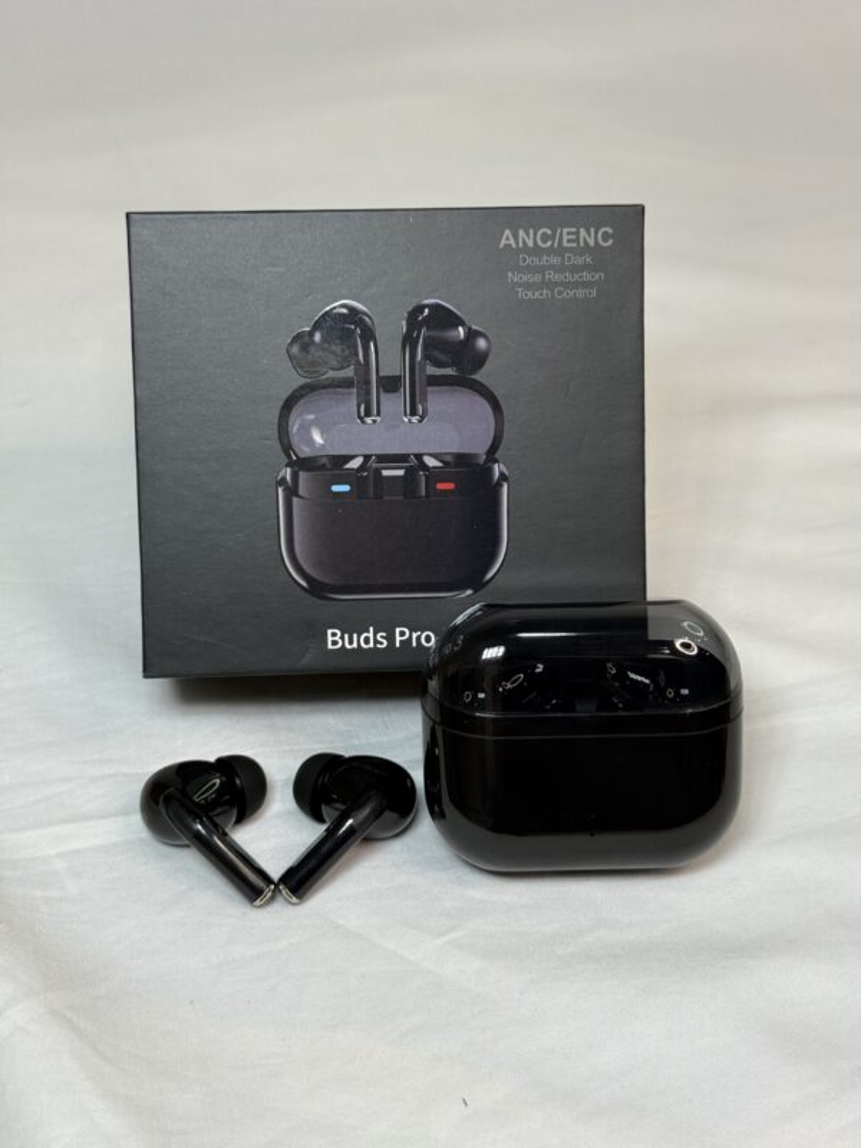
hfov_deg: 30.3
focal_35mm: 48
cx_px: 430
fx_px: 1592
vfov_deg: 39.7
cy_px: 574
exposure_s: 1/121
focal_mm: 6.76
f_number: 1.78
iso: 50
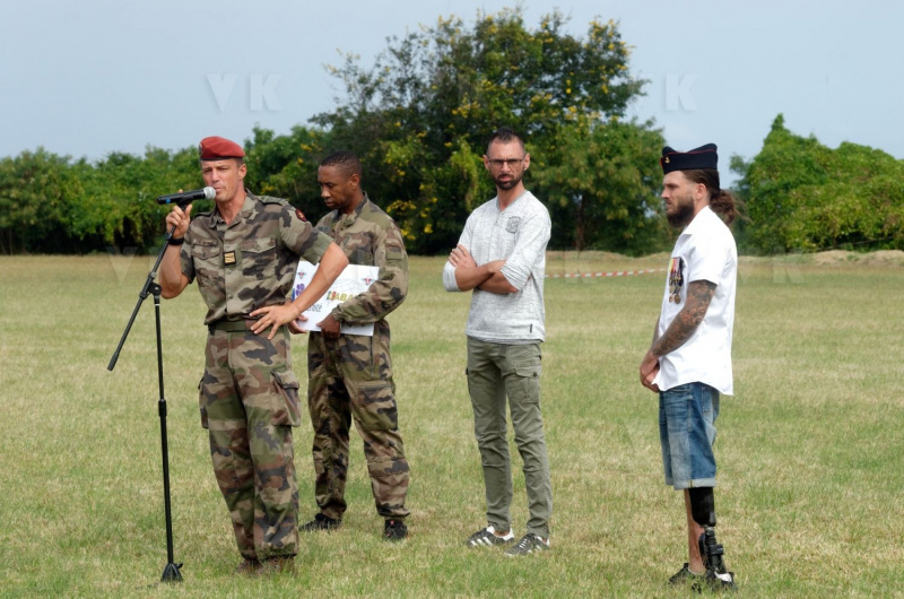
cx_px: 452
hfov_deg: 14.0
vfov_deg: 9.3
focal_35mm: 147
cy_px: 300
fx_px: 3684
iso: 250
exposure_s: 1/640
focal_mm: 98
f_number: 8
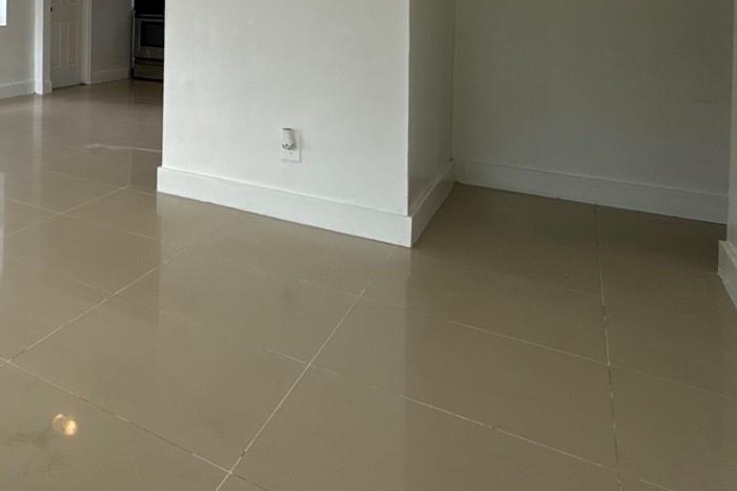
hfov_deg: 44.0
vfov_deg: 36.2
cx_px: -73
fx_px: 676
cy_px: 5
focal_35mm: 33
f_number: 2.2
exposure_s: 1/280
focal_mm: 2.22
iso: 64
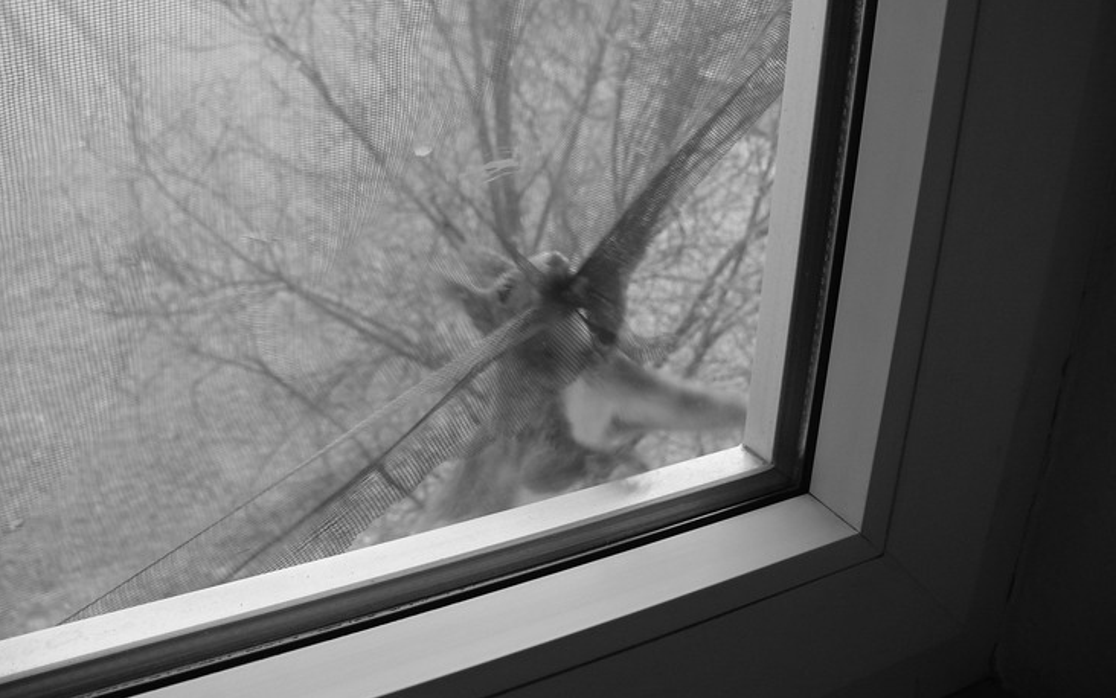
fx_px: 1156
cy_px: 274
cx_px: 553
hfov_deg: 51.5
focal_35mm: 38
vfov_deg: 33.5
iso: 200
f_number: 2.8
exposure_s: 1/80
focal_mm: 7.4
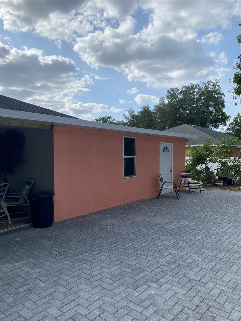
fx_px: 241
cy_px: 160
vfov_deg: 67.3
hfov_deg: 53.1
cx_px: 120
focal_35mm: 26
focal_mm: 4.25
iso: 32
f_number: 1.8
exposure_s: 1/3125
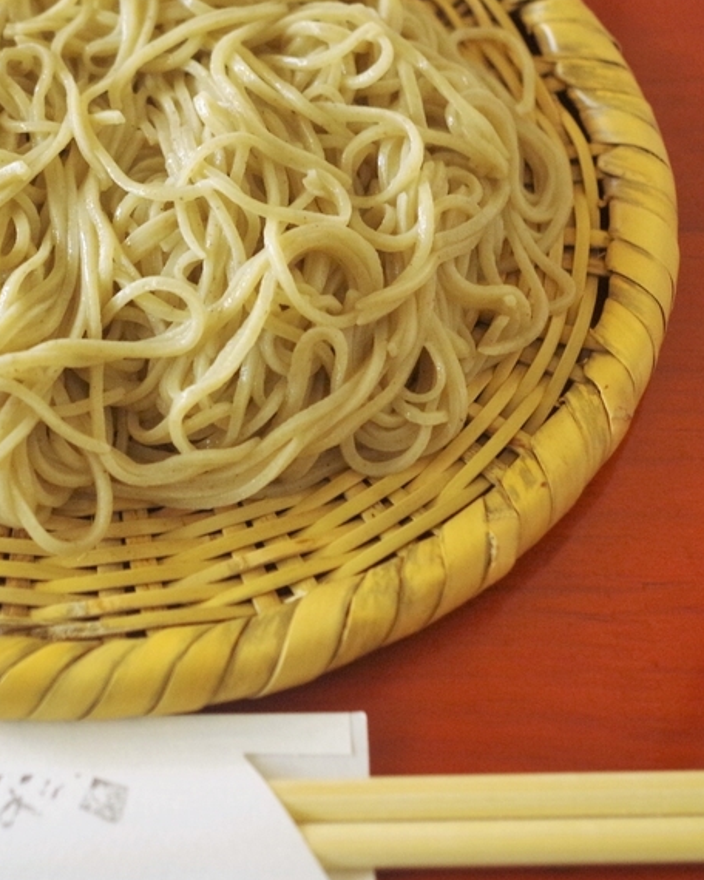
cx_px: 159
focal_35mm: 68
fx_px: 1781
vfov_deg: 27.7
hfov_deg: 22.1
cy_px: 374
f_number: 4
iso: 1600
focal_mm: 23.13
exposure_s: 1/60
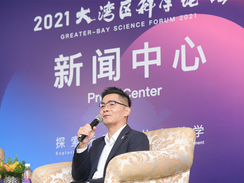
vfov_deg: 12.4
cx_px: 122
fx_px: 846
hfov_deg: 16.4
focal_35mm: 120
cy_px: 92
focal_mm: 110
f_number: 4
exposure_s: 1/160
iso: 1600
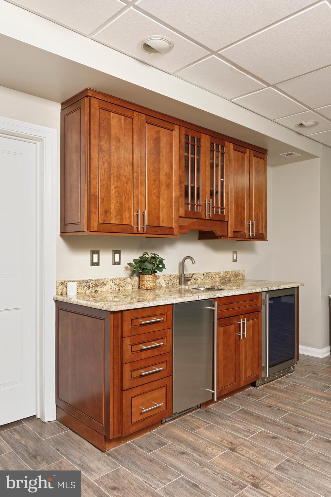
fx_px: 331
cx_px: 166
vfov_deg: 73.7
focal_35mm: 24
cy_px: 248
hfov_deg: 53.2
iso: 400
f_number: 13
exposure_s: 1/25
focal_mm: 24
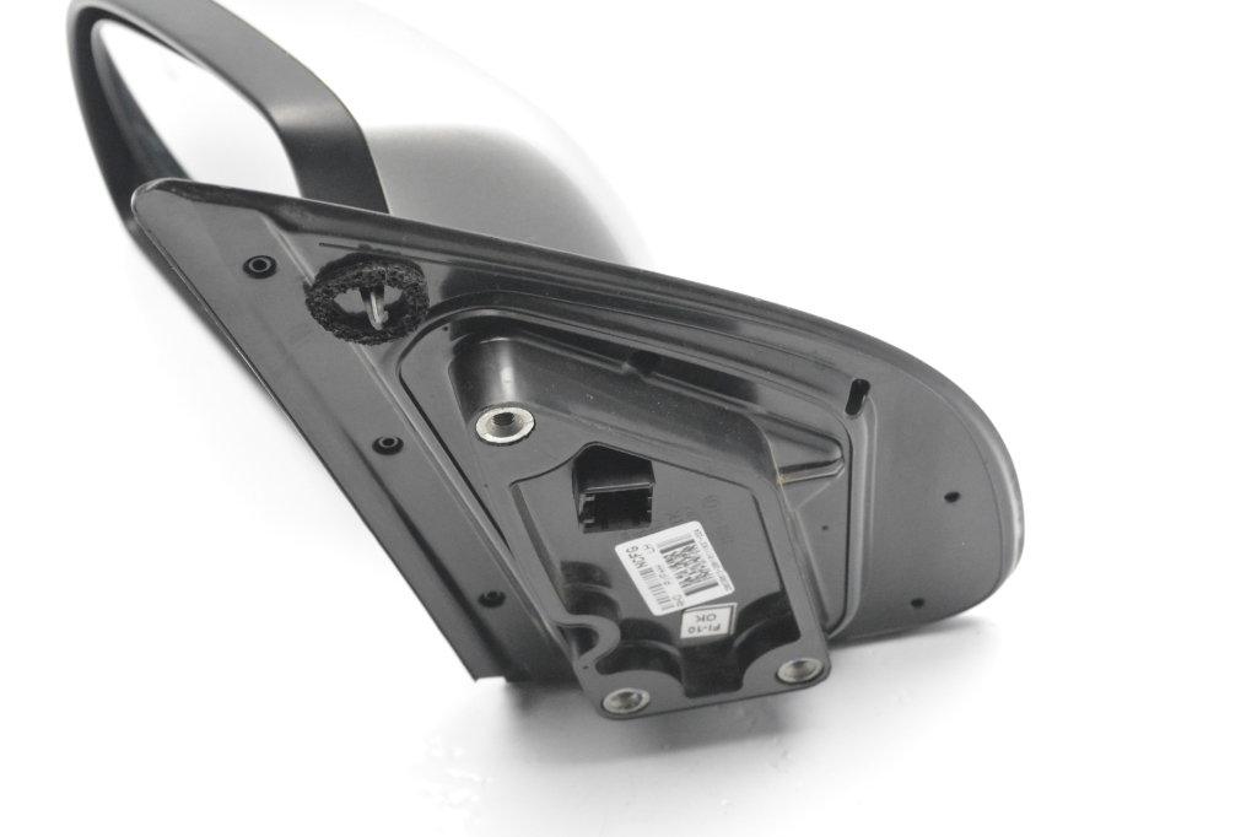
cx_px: 628
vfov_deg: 20.6
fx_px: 2304
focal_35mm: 66
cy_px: 418
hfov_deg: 30.5
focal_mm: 44
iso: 6400
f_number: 9
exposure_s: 1/320
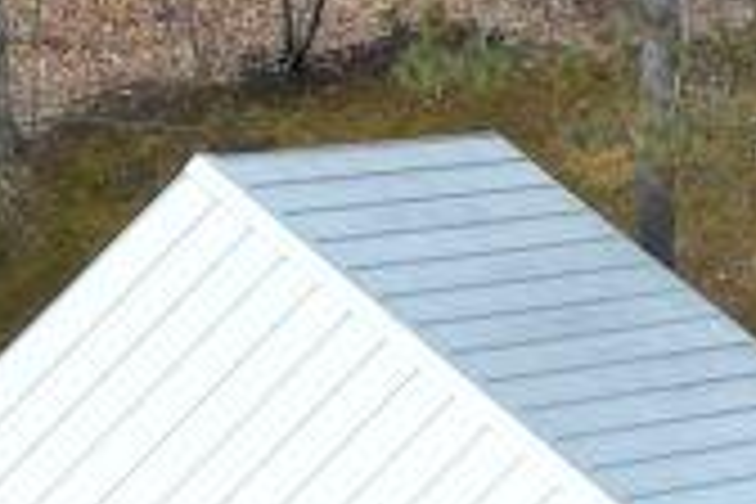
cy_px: 1642
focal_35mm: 198
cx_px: 394
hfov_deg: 10.4
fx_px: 4158
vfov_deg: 6.2
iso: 110
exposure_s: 1/1500
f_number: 1.7
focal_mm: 6.72
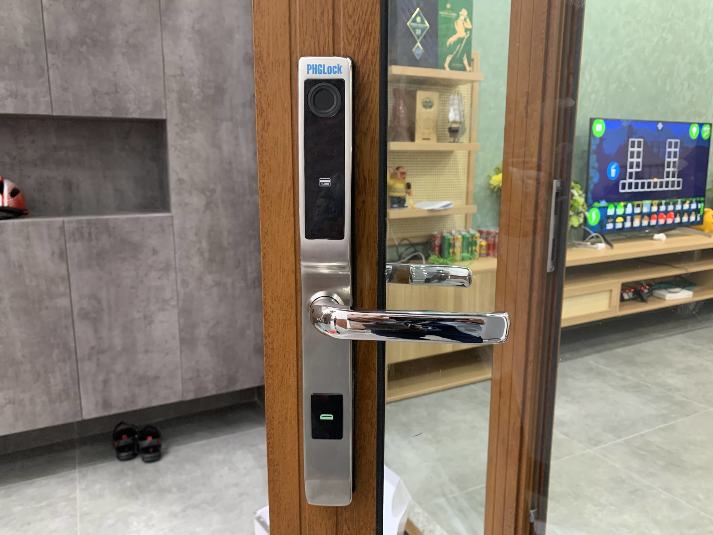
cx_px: 356
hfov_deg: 67.3
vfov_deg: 53.1
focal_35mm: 26
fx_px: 536
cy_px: 268
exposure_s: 1/51
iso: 400
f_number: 1.8
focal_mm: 4.25
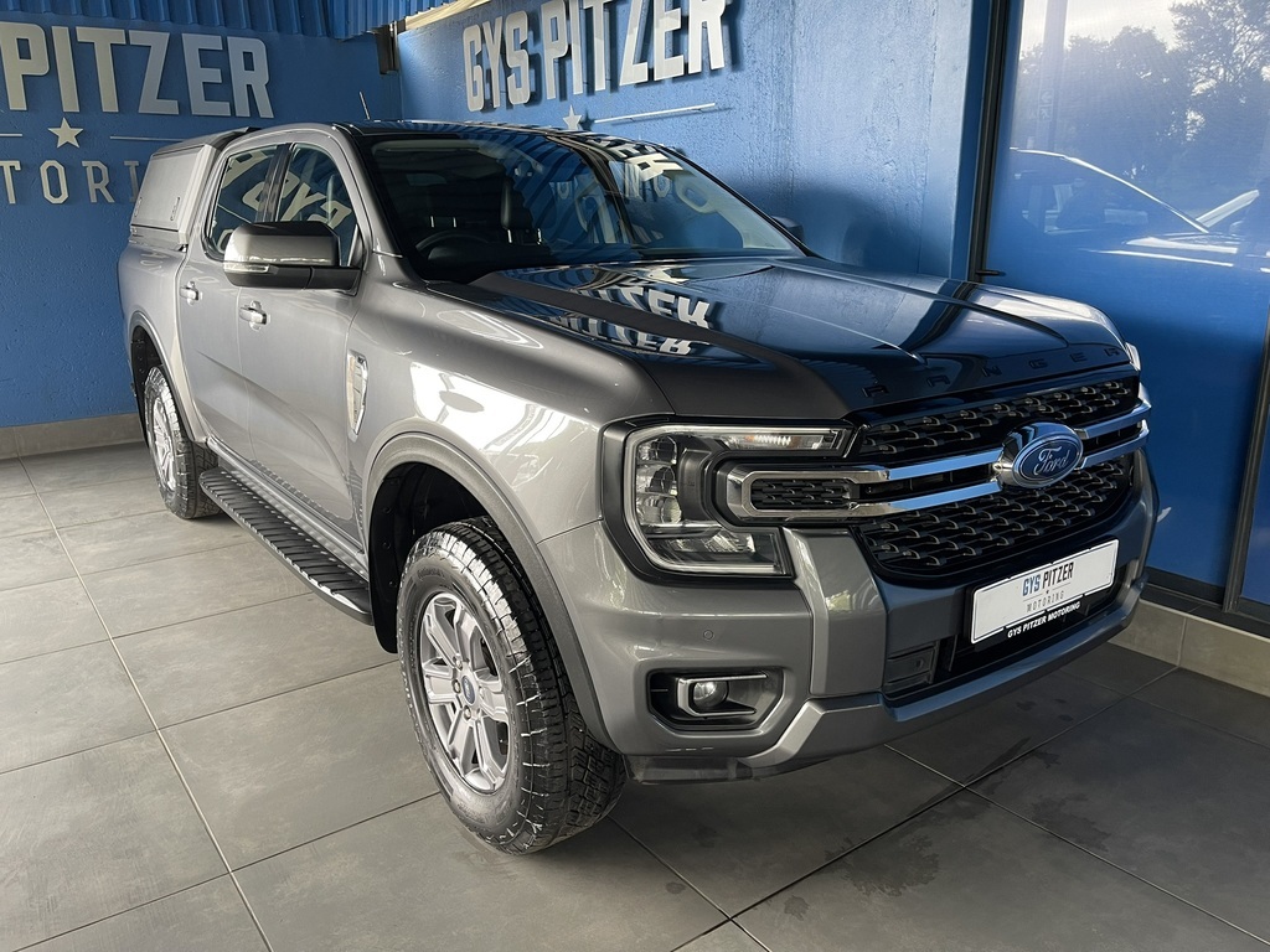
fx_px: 917
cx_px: 635
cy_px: 476
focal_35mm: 25
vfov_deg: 54.9
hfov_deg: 69.4
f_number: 1.6
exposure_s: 1/50
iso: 80
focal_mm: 5.1
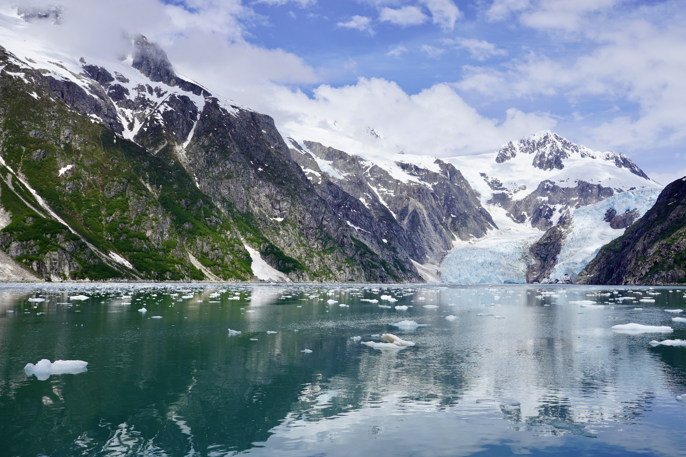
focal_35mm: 35
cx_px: 343
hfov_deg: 54.4
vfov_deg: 37.9
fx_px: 667
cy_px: 228
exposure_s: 1/320
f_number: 10
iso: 100
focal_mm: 35
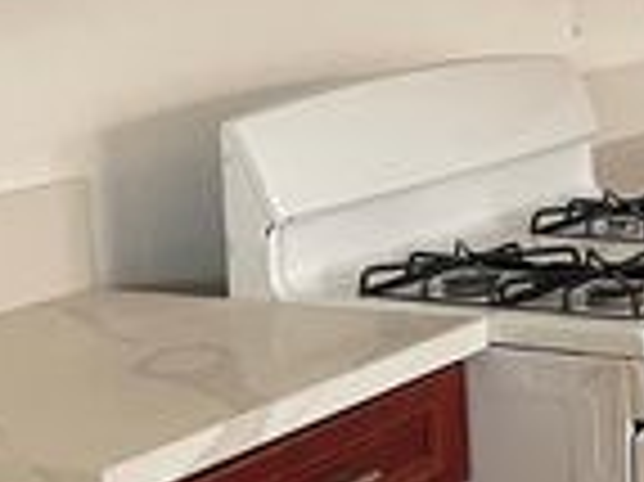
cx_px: 959
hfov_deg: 19.0
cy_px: 65
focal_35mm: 91
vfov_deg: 16.0
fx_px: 1692
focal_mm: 4.2
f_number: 1.6
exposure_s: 1/60
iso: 320
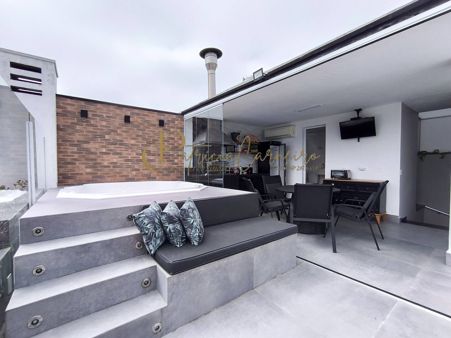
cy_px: 169
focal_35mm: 16
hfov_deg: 94.5
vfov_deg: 78.1
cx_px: 226
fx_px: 208
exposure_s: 1/889
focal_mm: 1.65
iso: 50
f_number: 2.2
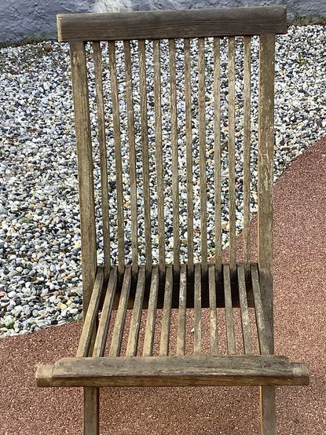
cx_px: 174
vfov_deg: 34.0
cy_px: 294
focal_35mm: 56
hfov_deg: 26.1
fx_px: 704
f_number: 2.4
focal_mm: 3.3
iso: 40
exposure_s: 1/120
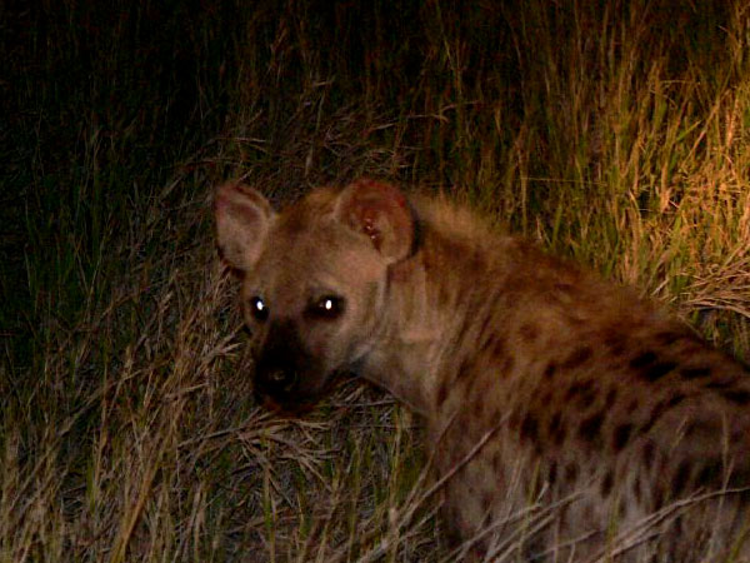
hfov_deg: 10.5
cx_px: 375
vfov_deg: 7.9
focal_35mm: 189
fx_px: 4095
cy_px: 282
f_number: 2.8
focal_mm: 24.8
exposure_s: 1/60
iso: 400
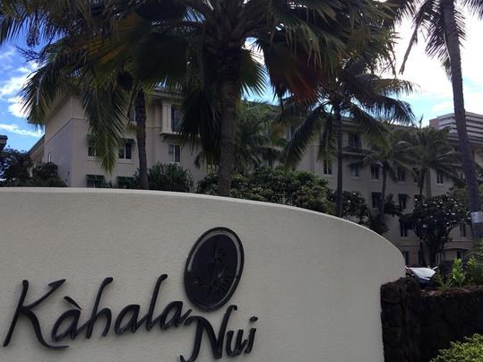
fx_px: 488
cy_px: 194
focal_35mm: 35
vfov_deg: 40.7
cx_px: 232
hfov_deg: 52.6
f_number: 2.2
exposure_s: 1/884
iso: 25
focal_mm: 4.15
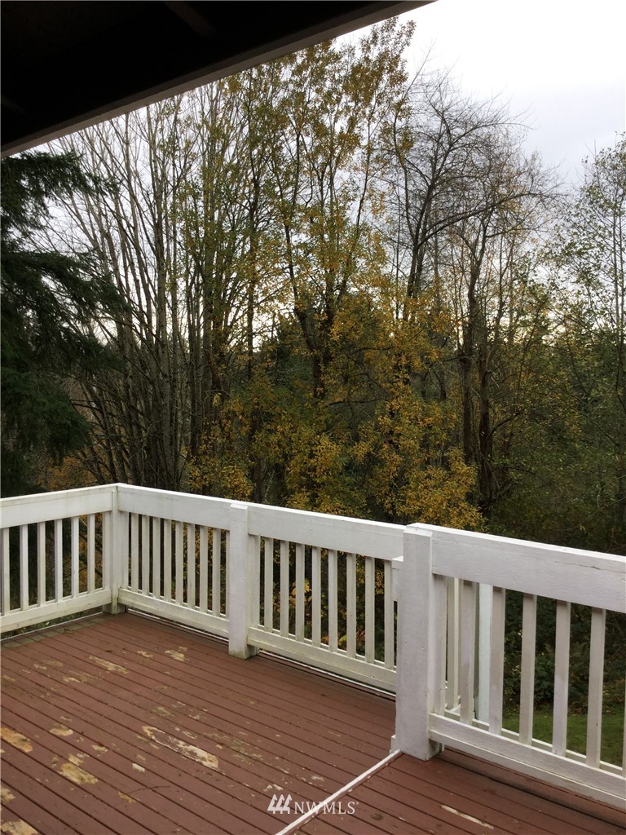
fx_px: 747
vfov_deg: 58.4
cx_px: 313
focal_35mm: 31
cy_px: 418
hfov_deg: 45.4
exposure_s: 1/137
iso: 25
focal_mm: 3.3
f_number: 2.4
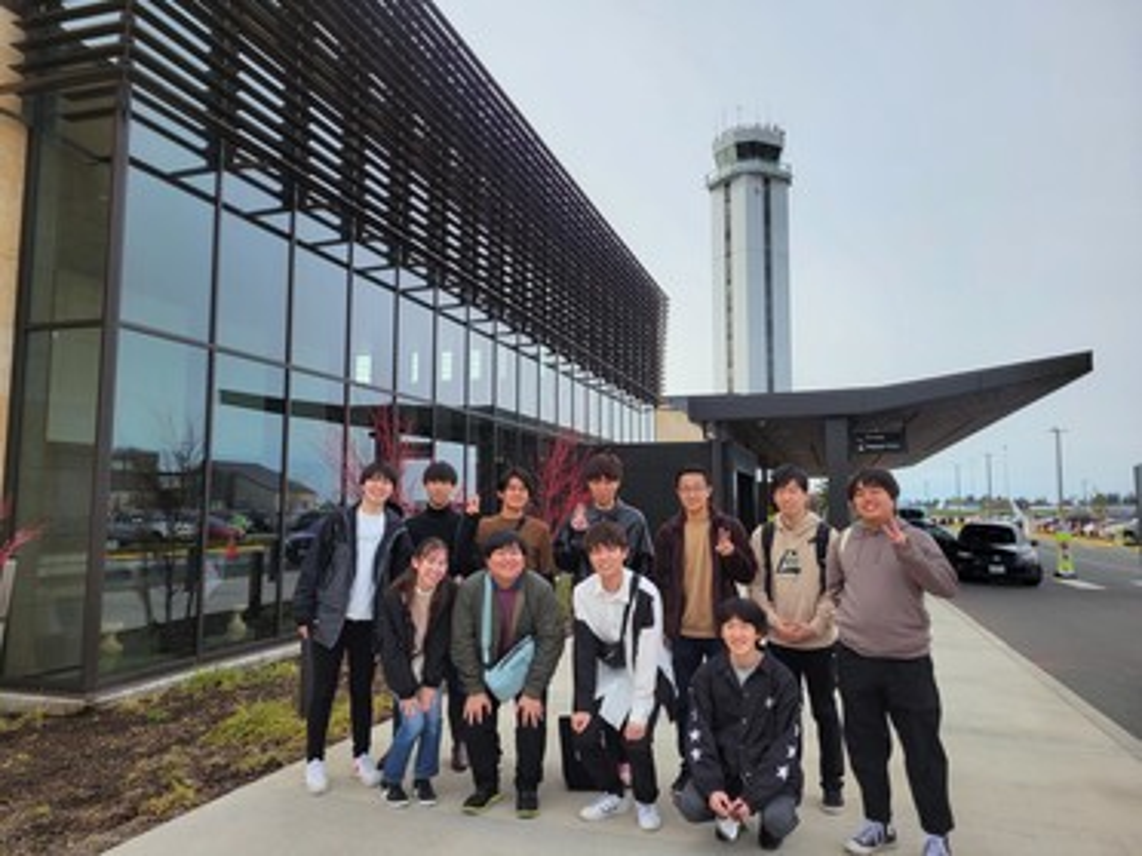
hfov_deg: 67.3
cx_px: 571
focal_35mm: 26
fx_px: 858
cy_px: 428
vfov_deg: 53.1
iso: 40
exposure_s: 1/1588
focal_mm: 5.4
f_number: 1.8
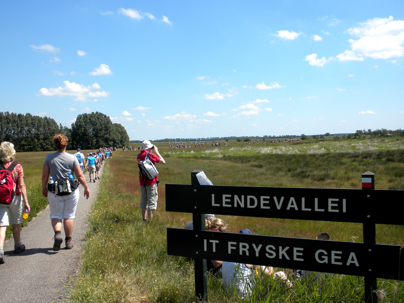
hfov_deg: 50.1
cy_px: 152
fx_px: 432
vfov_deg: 38.7
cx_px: 202
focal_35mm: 37
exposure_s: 1/91.6
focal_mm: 6.6
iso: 64
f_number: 10
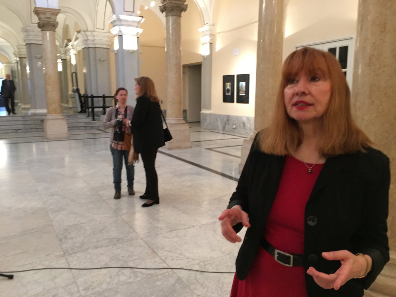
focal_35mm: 29
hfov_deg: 61.7
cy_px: 148
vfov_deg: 48.2
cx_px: 198
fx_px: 332
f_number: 2.2
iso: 200
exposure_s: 1/20
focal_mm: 4.15
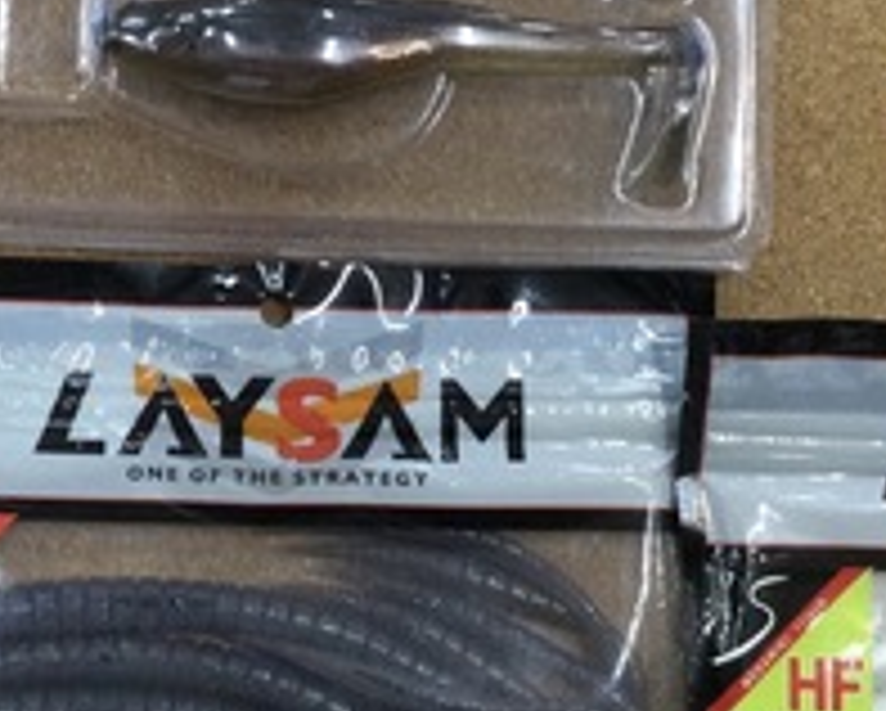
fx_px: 2415
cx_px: 216
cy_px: 94
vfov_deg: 16.6
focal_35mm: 92
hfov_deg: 20.6
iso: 40
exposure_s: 1/30
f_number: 2.4
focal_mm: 3.3
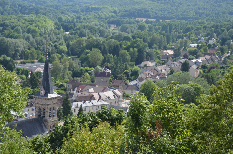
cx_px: 116
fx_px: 601
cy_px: 77
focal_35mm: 93
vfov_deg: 14.6
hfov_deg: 22.0
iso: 160
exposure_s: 1/250
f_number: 8
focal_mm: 62
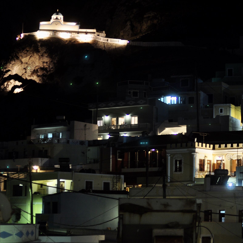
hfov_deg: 18.1
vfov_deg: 18.1
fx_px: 762
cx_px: 160
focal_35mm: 96
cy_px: 122
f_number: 1.4
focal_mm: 50
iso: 720
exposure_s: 1/30
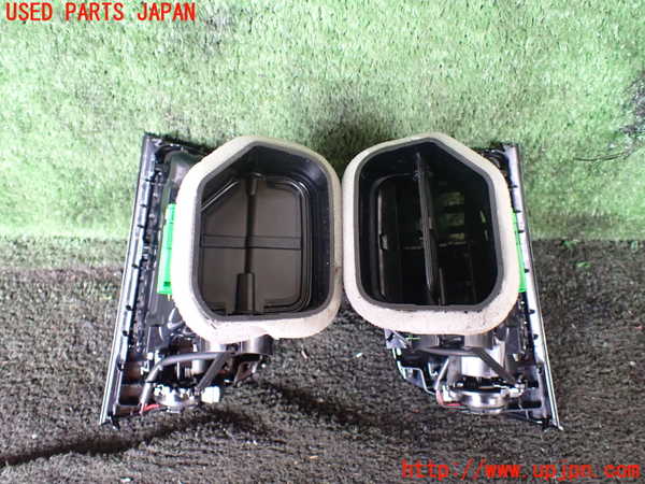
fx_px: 559
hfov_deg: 60.0
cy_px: 242
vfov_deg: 46.8
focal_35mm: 30
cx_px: 322
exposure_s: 1/50
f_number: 2.3
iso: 800
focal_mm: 5.4
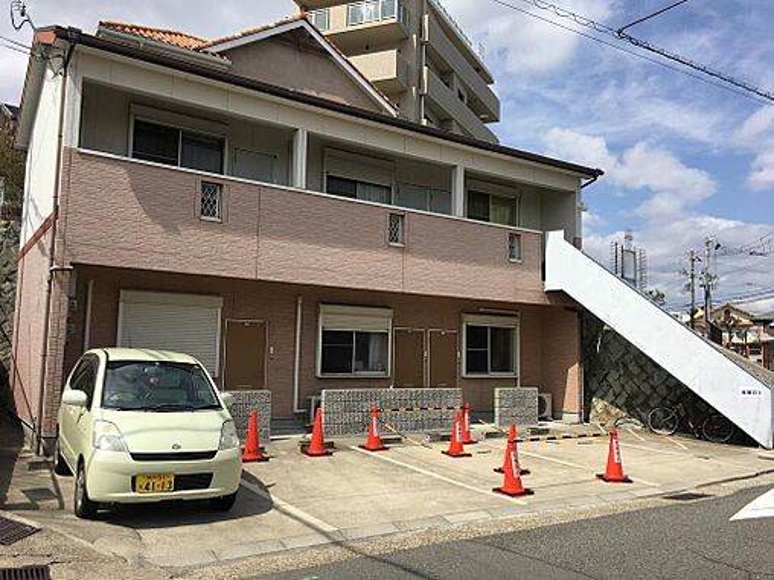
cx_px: 387
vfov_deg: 48.2
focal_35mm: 29
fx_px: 648
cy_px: 290
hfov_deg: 61.7
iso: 25
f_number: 2.2
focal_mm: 4.15
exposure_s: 1/2024
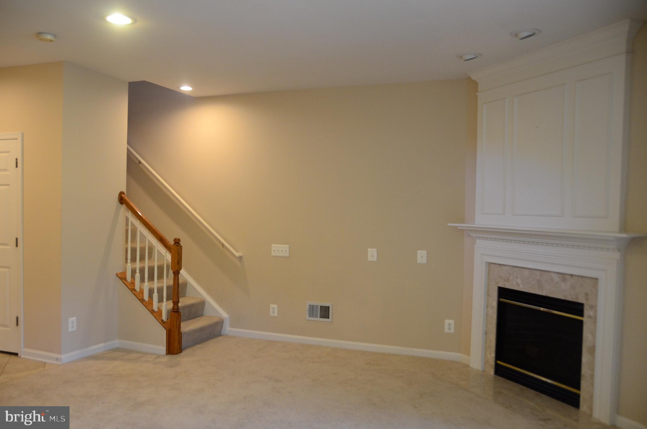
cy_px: 214
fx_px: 538
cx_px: 324
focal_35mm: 30
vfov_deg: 43.4
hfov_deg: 62.0
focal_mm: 20
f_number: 3.5
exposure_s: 1/60
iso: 800
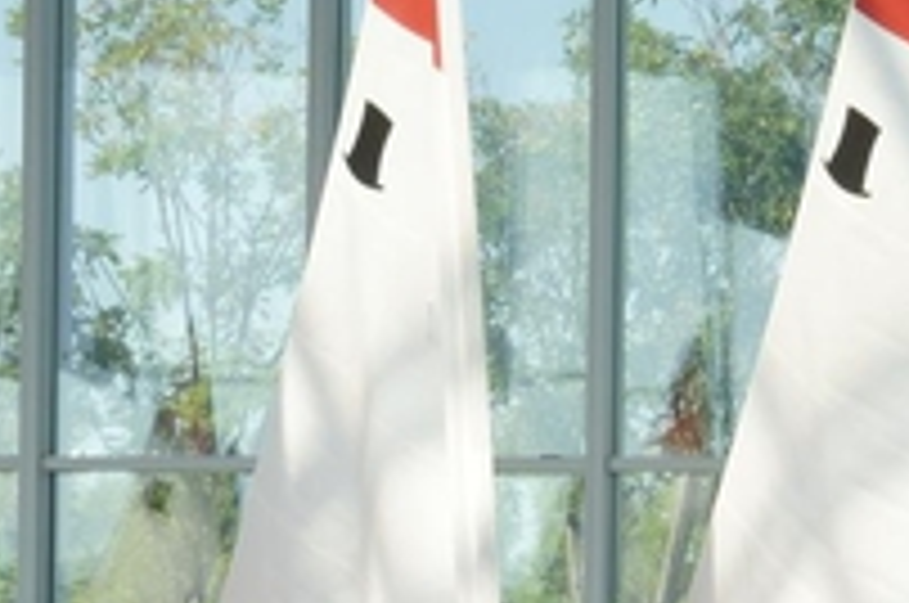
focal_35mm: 259
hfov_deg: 8.0
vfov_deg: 5.3
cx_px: 454
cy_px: 700
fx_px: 6529
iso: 500
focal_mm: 55
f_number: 18
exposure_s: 1/60
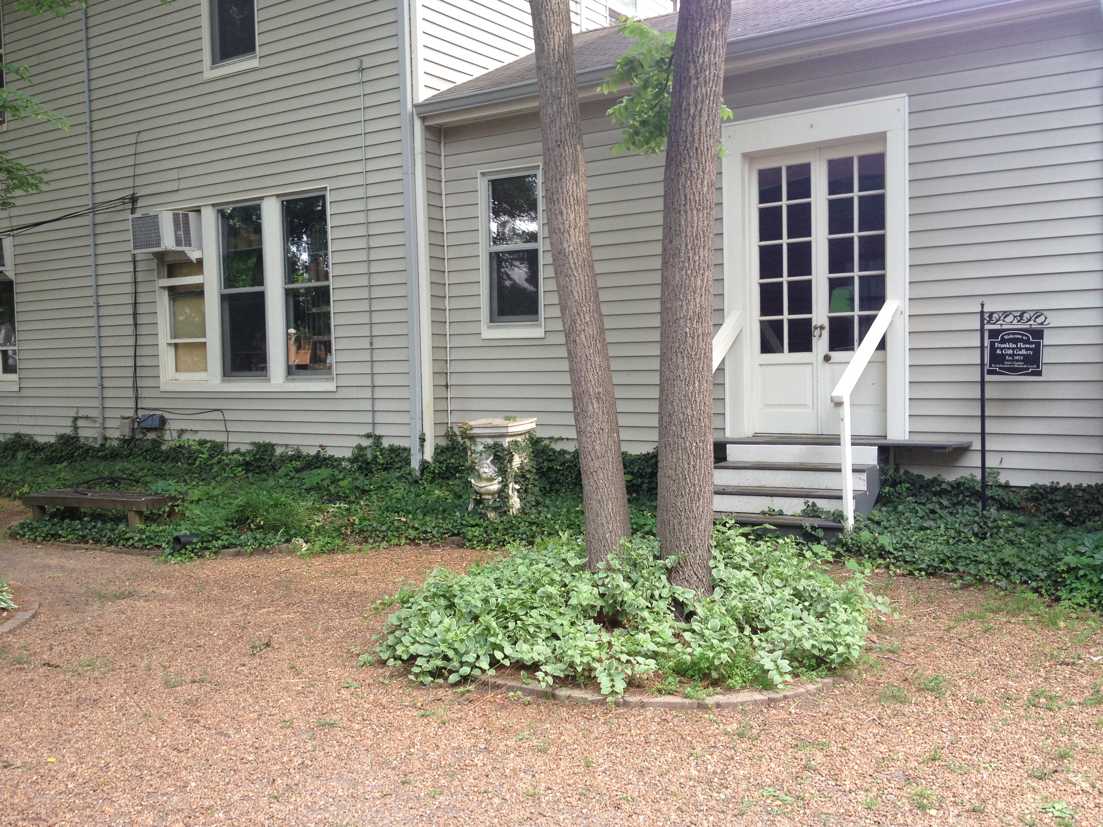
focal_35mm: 36
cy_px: 419
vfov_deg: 39.7
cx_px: 549
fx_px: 1147
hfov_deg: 51.4
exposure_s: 1/120
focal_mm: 4.28
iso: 64
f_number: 2.4
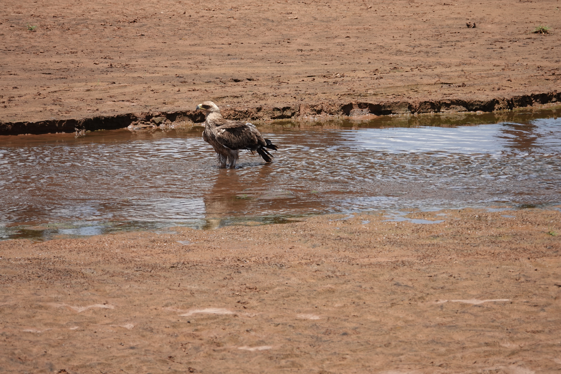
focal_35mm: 600
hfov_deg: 3.4
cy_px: 187
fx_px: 9349
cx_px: 280
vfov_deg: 2.3
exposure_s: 1/640
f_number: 4
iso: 100
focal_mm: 220
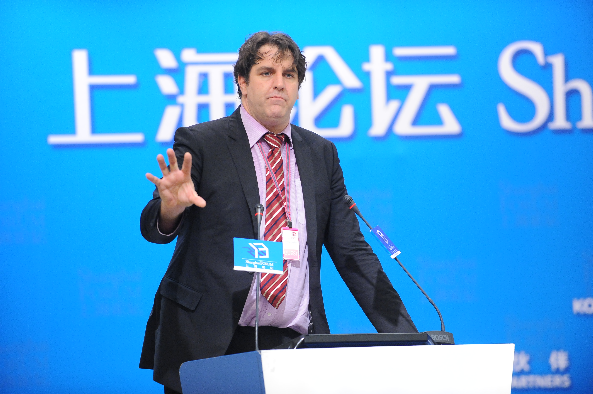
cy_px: 197
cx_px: 296
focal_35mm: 175
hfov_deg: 11.8
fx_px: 2881
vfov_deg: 7.8
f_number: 3.5
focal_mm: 175
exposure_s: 1/250
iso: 3200
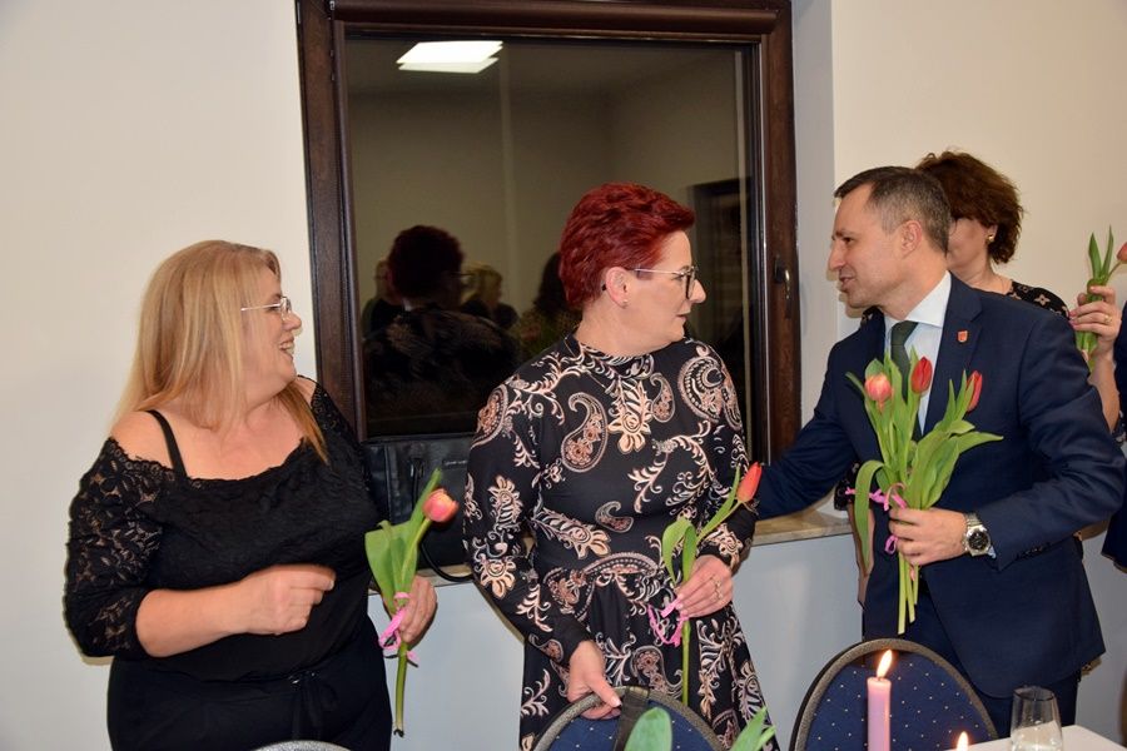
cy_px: 376
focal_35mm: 38
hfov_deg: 51.3
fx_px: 1174
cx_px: 564
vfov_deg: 35.5
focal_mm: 25
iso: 800
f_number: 4.5
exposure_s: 1/80
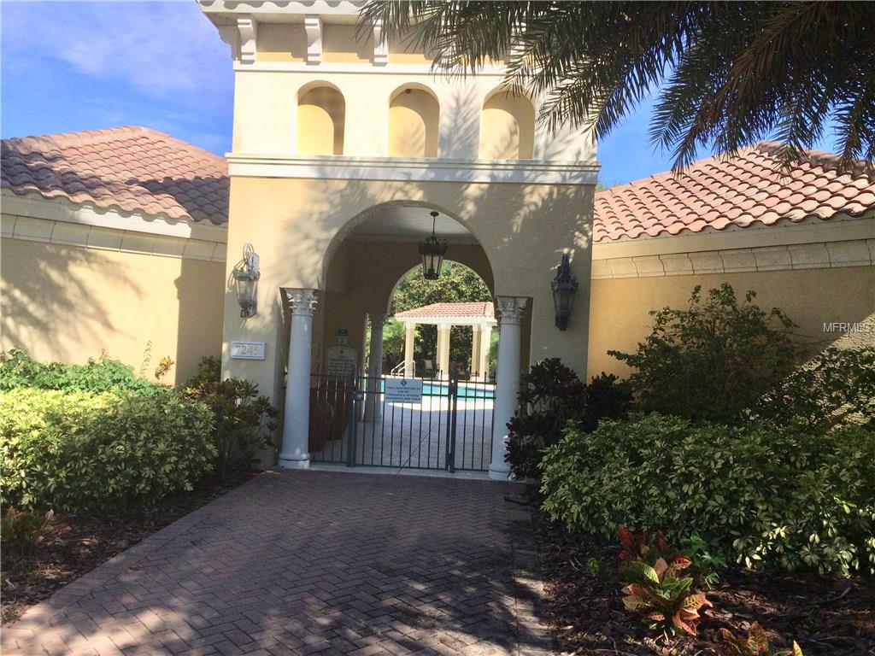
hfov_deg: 60.0
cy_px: 328
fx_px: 758
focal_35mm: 30
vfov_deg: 46.8
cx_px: 438
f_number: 2.2
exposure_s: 1/1953
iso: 40
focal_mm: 4.12
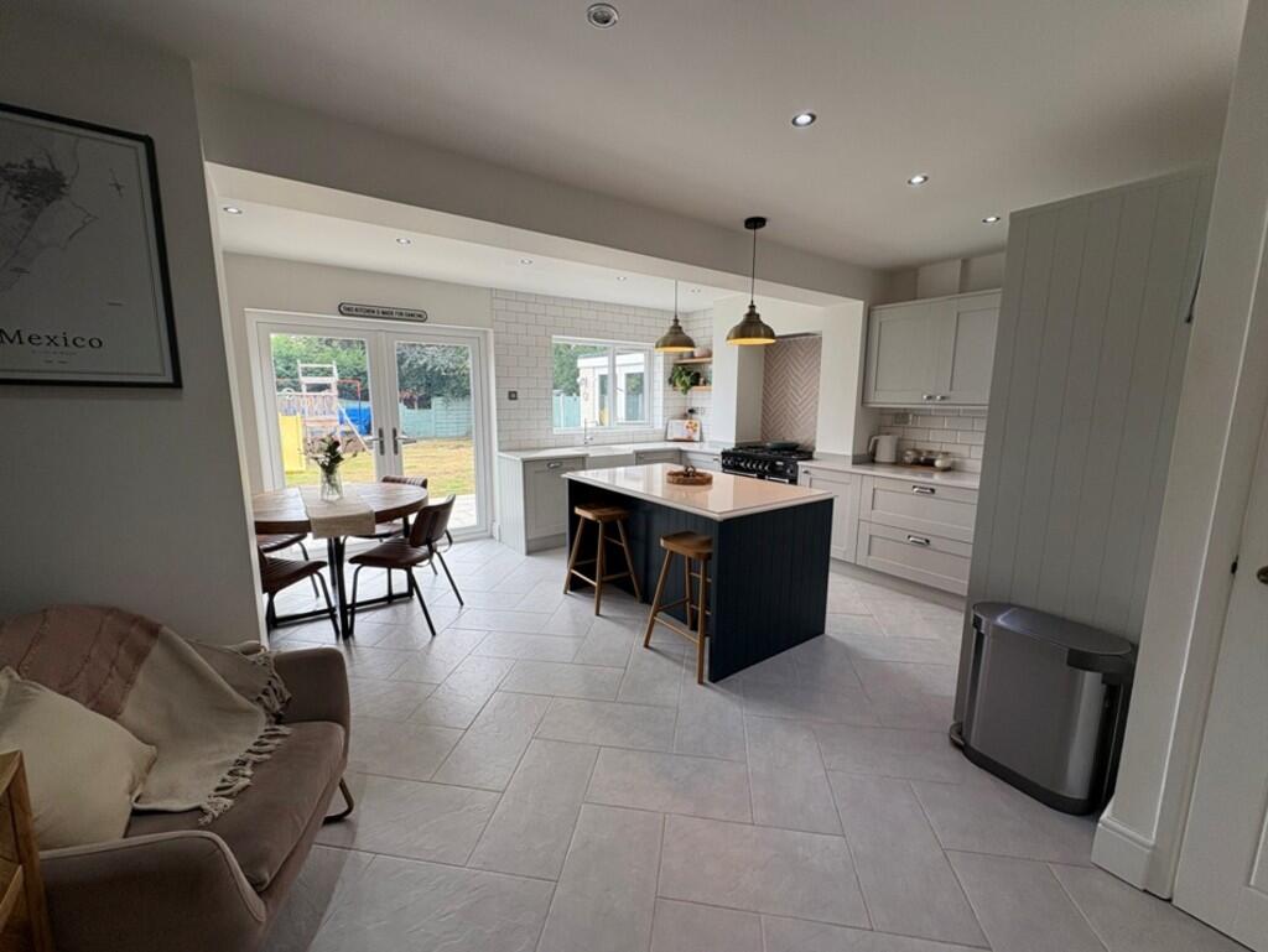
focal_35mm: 14
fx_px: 513
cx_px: 634
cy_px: 476
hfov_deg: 102.0
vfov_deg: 85.7
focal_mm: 2.22
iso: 40
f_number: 2.2
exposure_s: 1/149
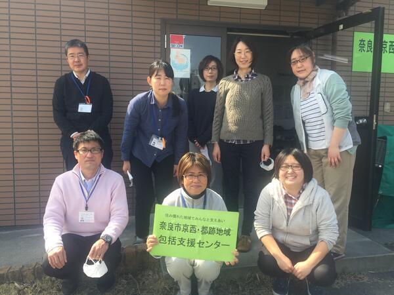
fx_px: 330
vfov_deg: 48.2
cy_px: 148
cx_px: 197
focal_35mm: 29
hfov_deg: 61.7
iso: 32
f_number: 2.2
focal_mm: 4.15
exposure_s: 1/599
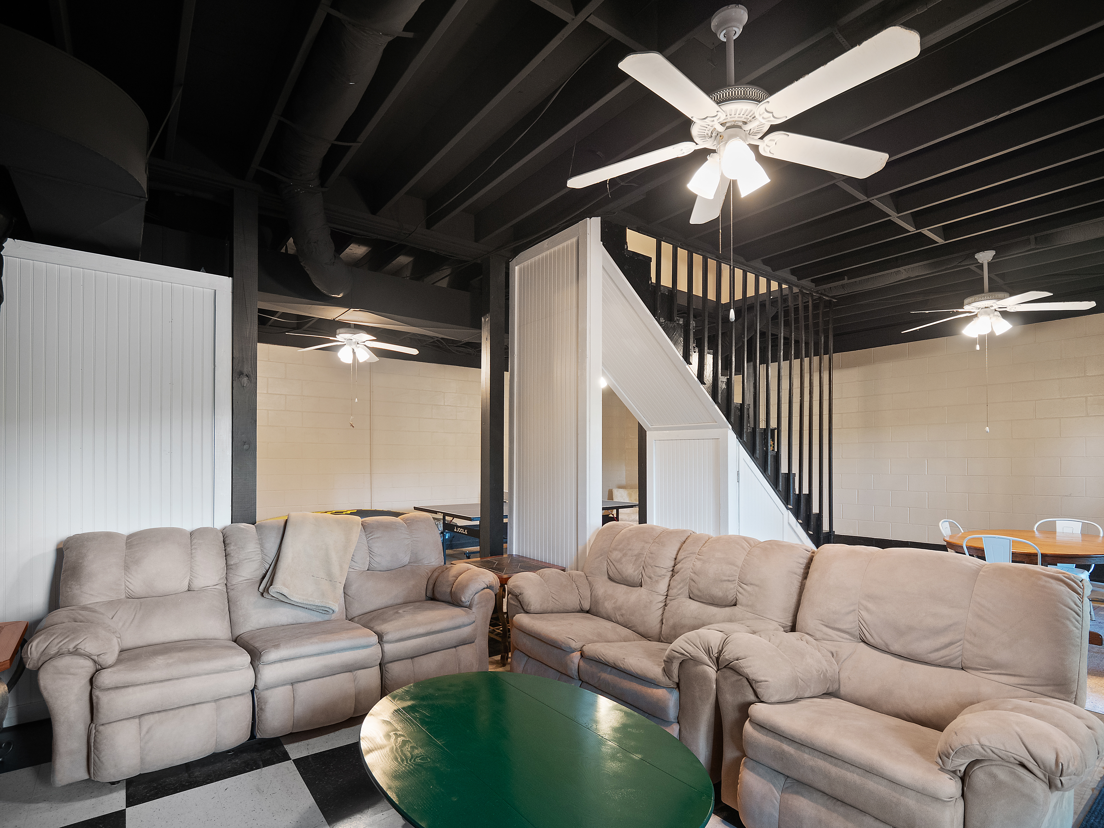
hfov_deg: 94.5
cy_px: 414
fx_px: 510
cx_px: 552
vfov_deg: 78.1
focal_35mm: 16
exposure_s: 1/10
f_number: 2.8
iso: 400
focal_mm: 8
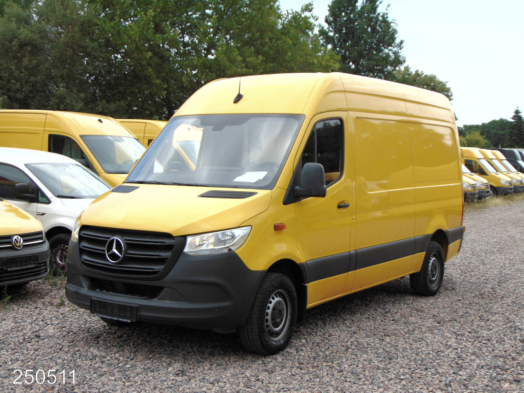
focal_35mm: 50
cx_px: 262
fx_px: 757
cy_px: 196
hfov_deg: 38.2
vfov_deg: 29.1
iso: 80
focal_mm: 9
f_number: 3.5
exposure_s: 1/400
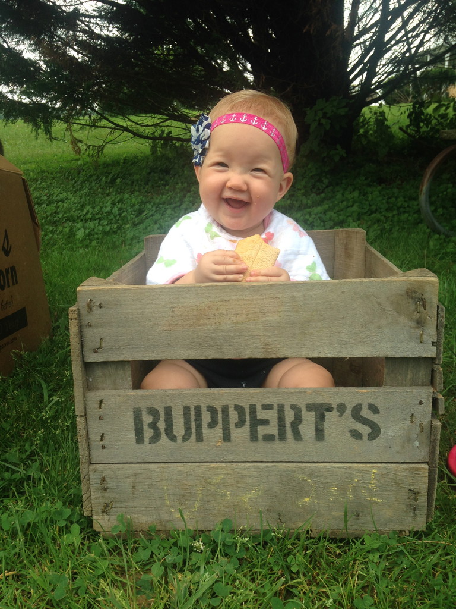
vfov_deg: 55.4
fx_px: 580
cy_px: 304
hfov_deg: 42.9
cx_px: 228
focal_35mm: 33
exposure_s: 1/359
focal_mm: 4.12
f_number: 2.4
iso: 50
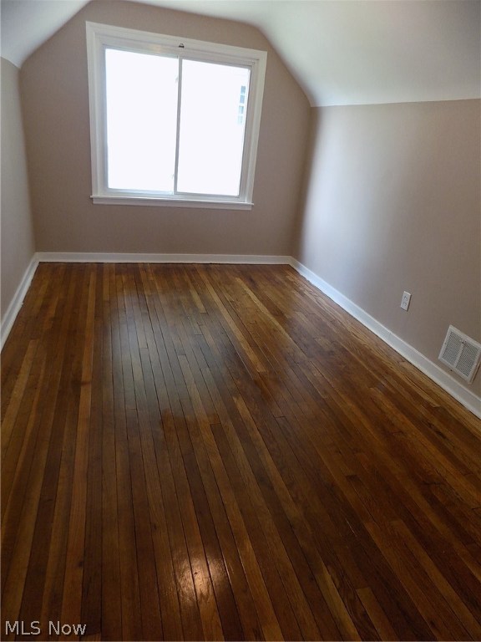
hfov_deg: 58.9
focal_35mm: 23
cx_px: 240
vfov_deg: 73.9
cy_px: 321
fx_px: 426
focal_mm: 4
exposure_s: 1/30
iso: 140
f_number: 3.1
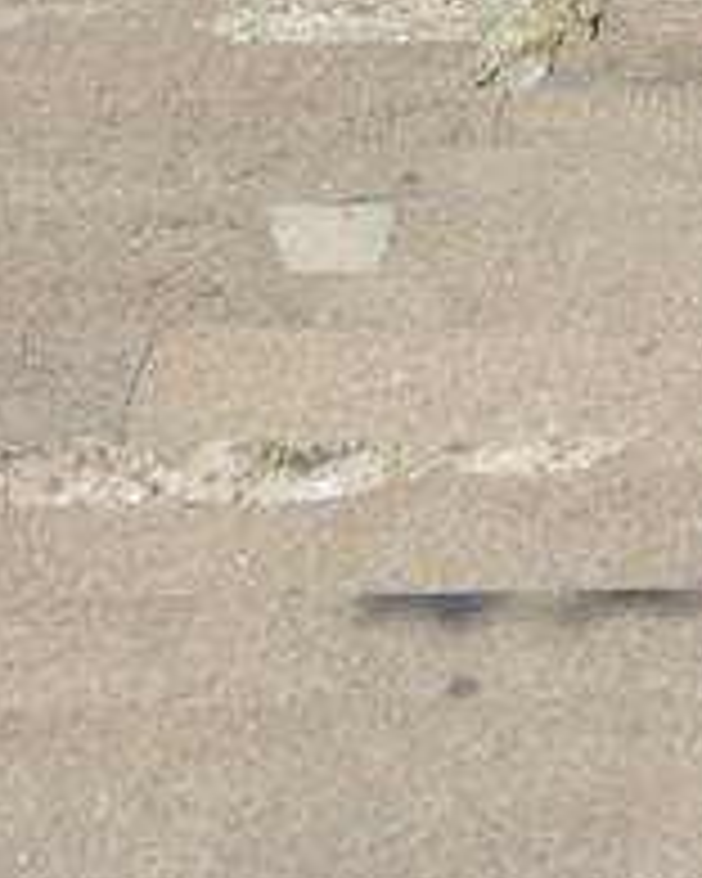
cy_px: -2188
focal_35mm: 277
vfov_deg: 6.2
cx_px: 1798
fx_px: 7194
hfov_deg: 5.4
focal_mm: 36
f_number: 9
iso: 200
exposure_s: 1/320
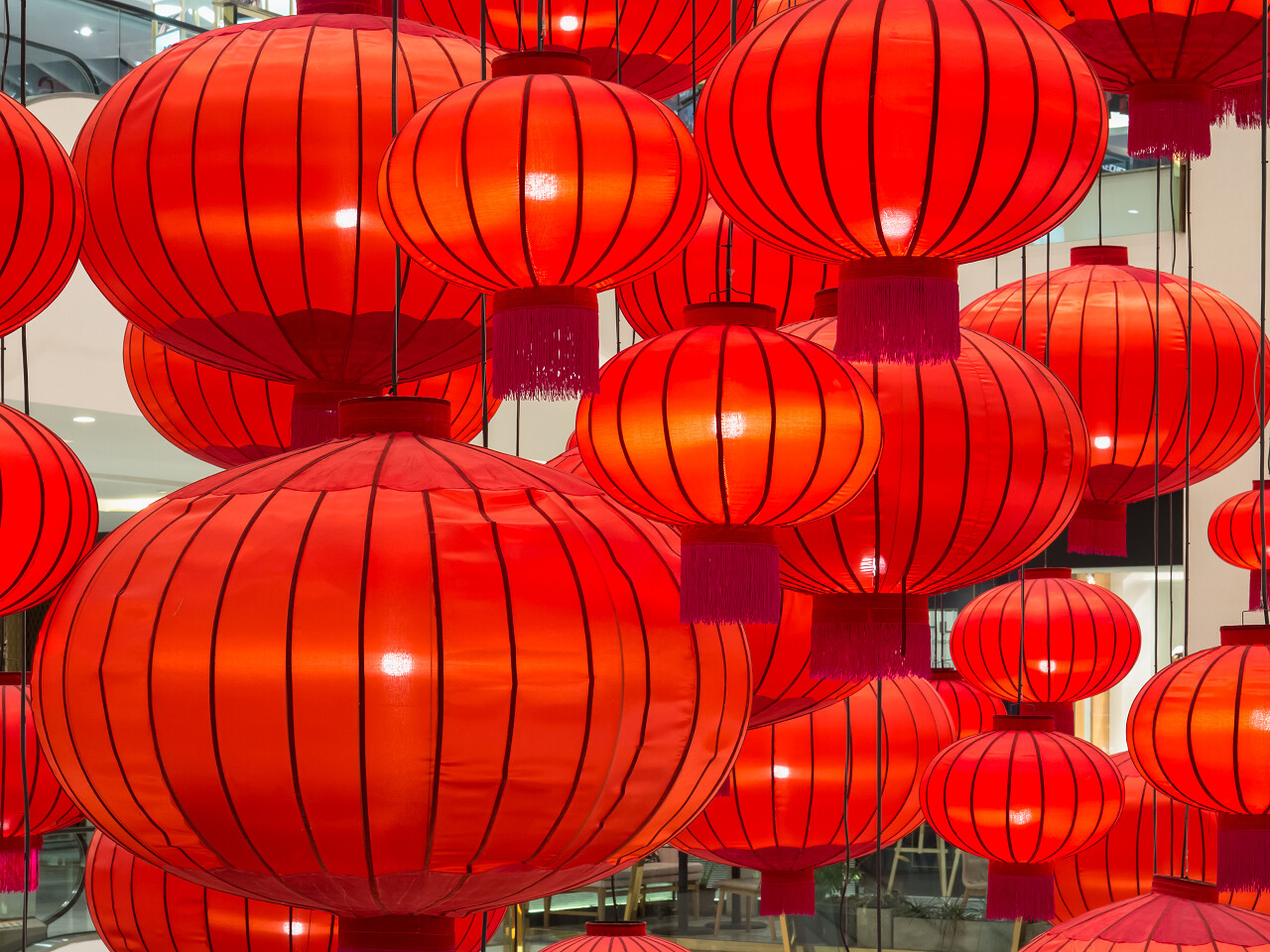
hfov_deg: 24.4
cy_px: 476
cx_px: 635
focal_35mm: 80
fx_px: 2935
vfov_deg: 18.4
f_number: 8
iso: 250
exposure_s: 1/6
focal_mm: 40
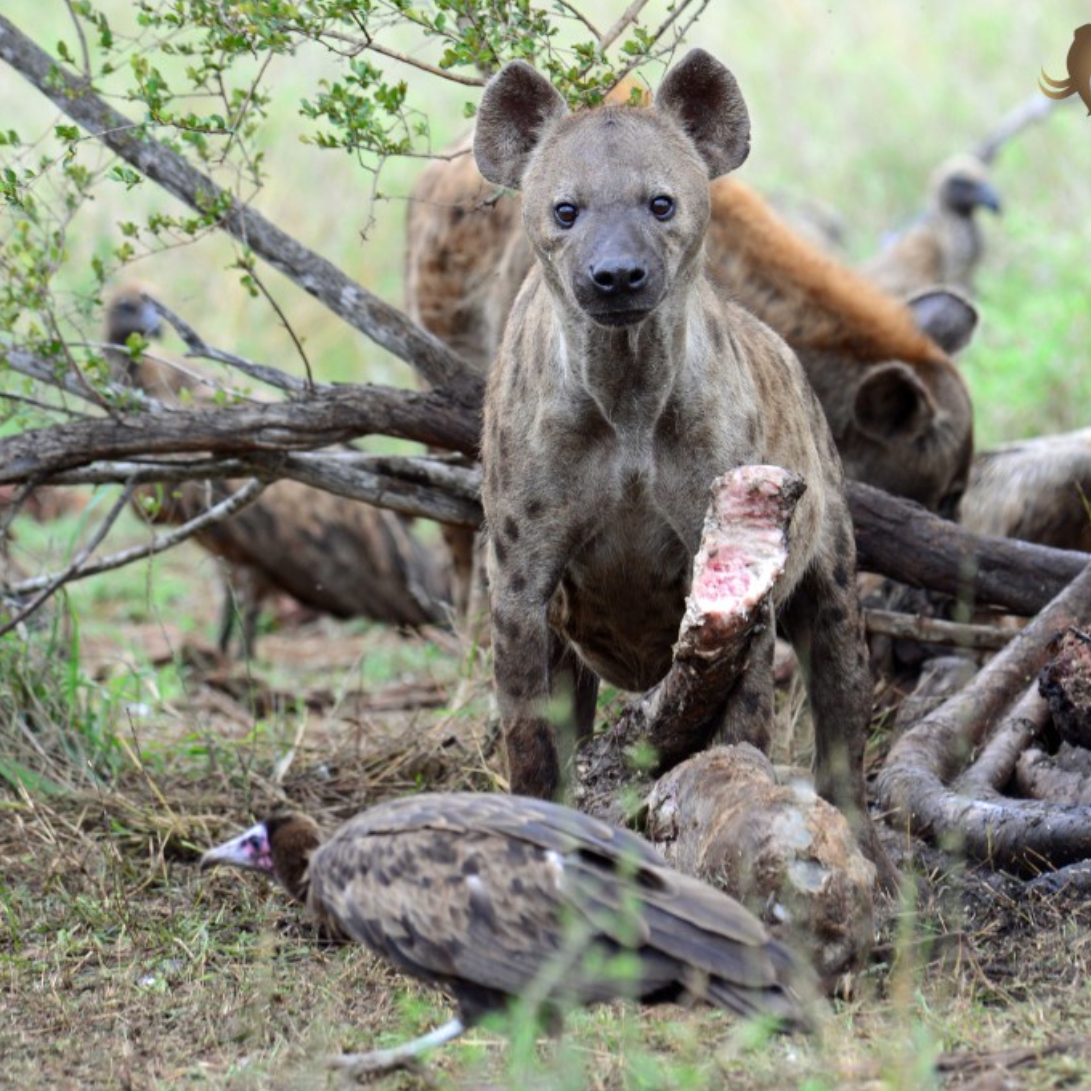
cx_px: 605
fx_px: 18257
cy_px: 545
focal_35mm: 512
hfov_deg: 3.4
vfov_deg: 3.4
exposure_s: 1/250
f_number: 6.3
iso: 1000
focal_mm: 400
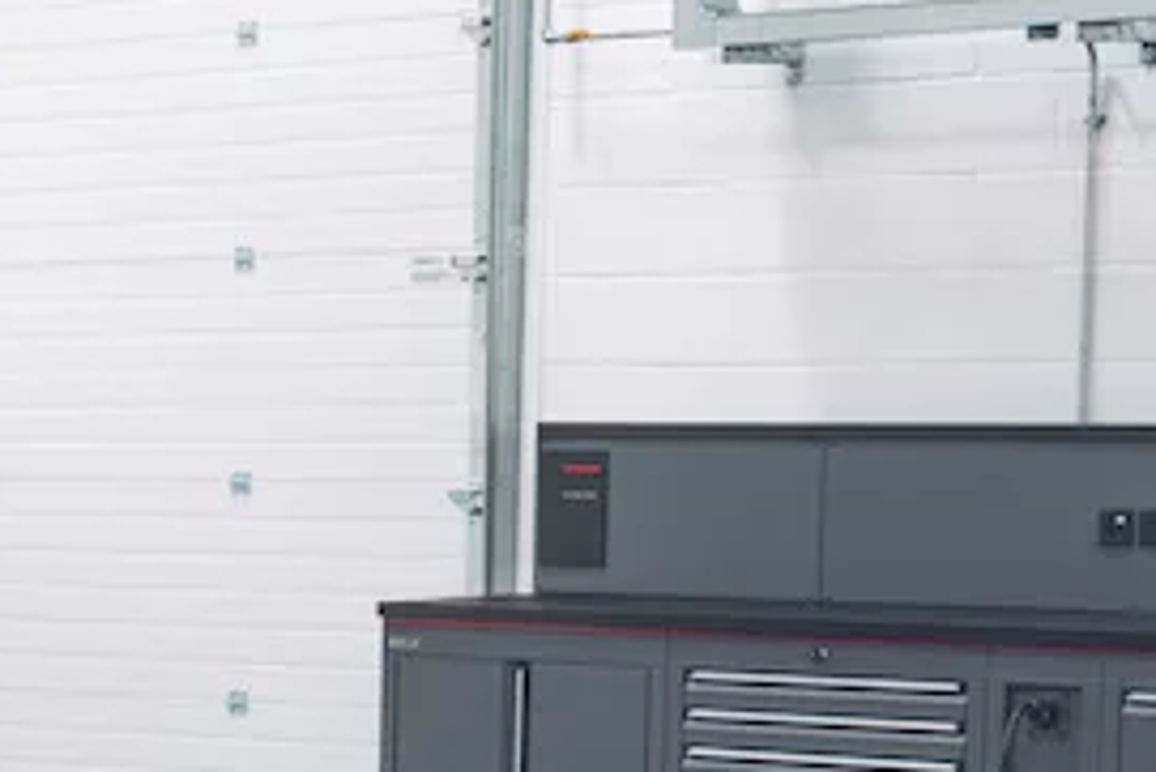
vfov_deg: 7.8
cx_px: -823
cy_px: 1058
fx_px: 5558
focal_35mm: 173
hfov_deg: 11.2
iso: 250
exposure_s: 1/6
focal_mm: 39
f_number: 8
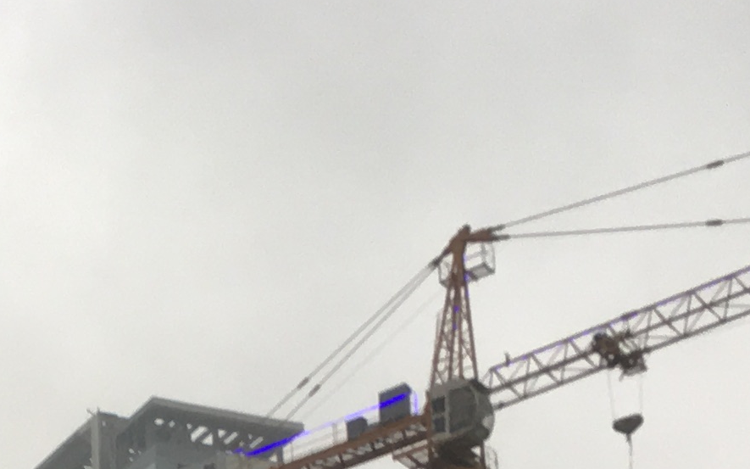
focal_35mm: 140
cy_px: 1203
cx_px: -296
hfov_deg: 14.2
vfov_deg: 8.4
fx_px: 2861
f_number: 2.2
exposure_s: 1/100
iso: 40
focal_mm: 4.15
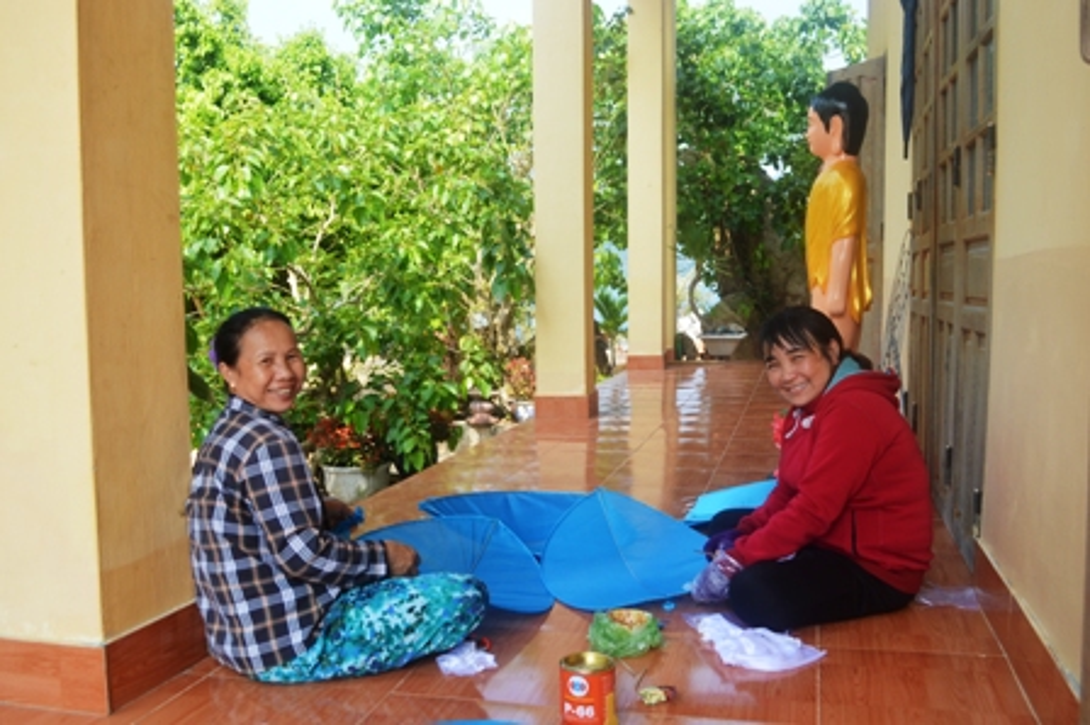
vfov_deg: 39.9
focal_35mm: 33
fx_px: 998
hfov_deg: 57.3
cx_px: 545
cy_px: 362
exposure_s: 1/125
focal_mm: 22
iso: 100
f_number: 5.6
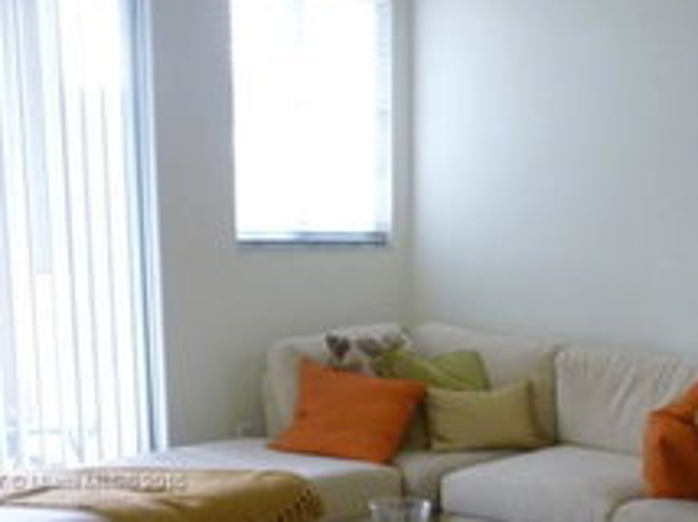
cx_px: 599
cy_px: 483
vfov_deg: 24.4
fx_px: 1168
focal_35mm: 58
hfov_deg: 32.0
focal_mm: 5.2
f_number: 3.3
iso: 400
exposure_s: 1/15
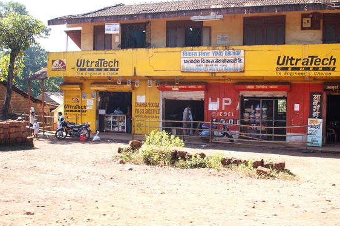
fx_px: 387
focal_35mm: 41
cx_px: 191
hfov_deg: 47.3
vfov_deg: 32.6
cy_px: 110
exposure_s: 1/160
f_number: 5
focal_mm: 24
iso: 100
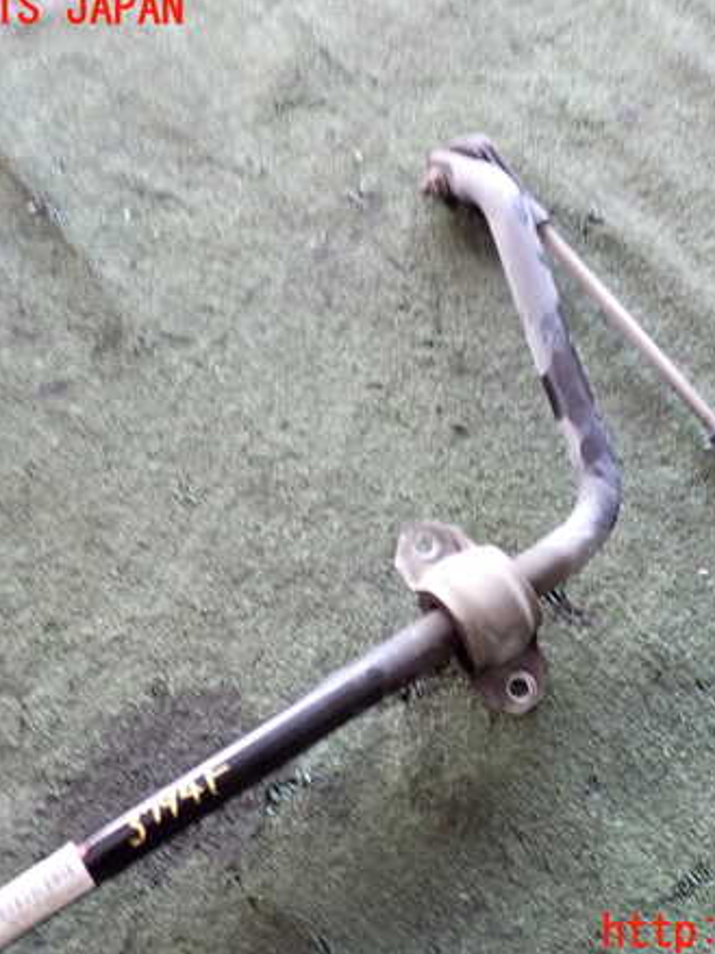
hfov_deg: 35.0
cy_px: 472
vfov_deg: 45.8
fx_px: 1130
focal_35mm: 41
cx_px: 441
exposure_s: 1/30
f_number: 2.3
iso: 320
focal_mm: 5.4
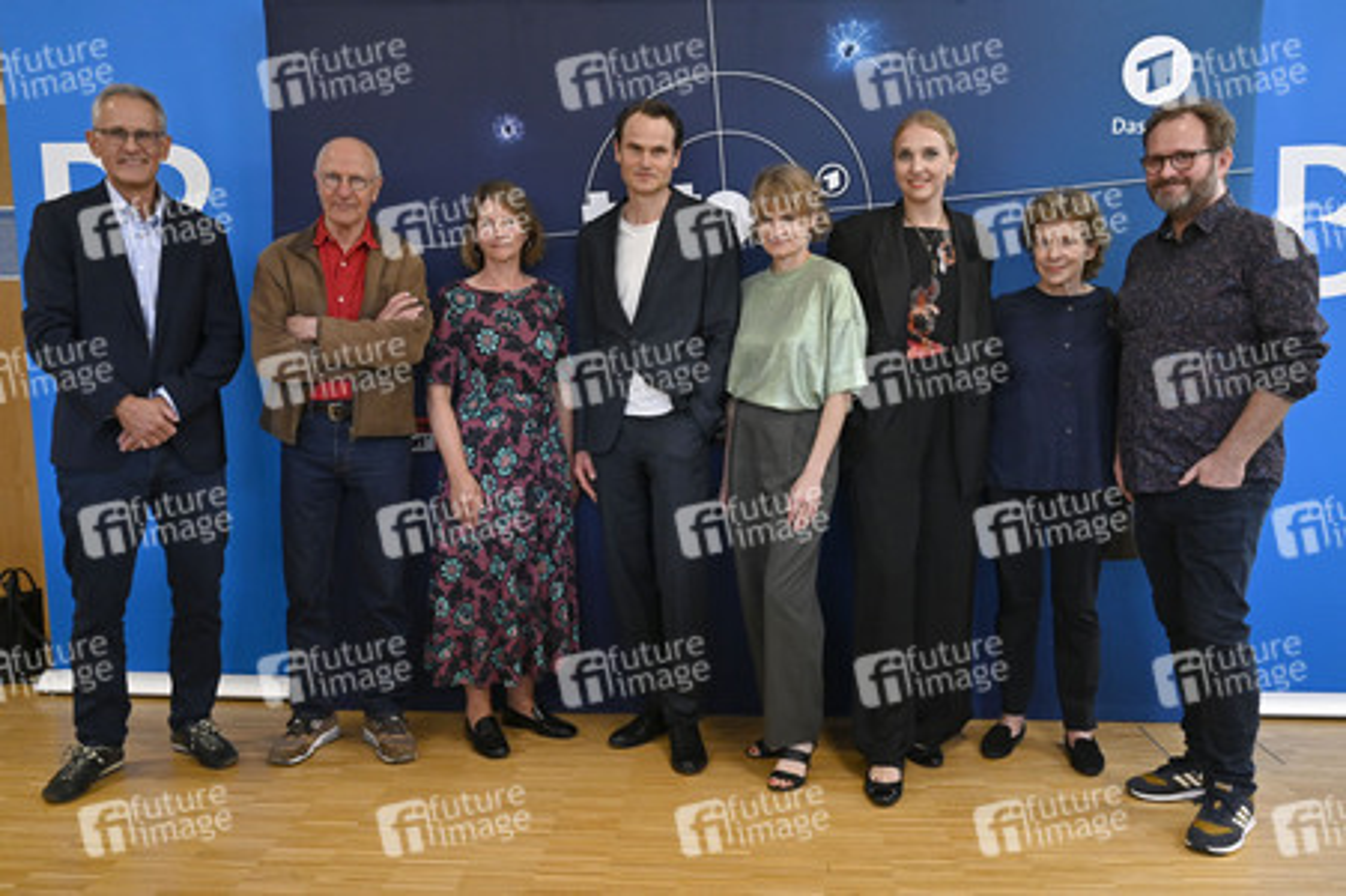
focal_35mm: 30
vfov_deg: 42.9
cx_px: 673
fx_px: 1139
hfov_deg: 61.1
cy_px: 448
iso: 2000
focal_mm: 30.5
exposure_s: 1/200
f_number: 4
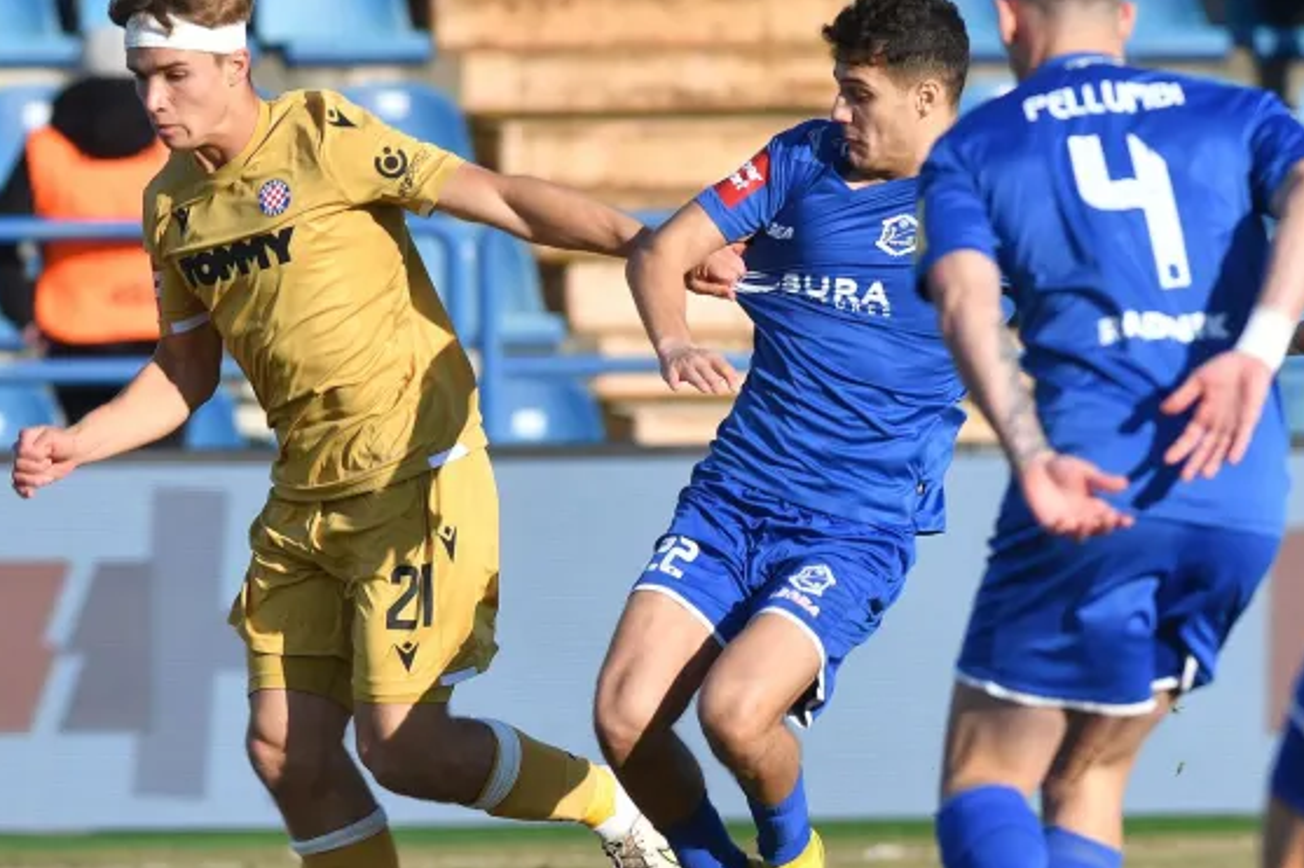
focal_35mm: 409
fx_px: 14810
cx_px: 522
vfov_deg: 3.4
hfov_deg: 5.0
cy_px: 510
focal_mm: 300
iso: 110
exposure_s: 1/1000
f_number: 5
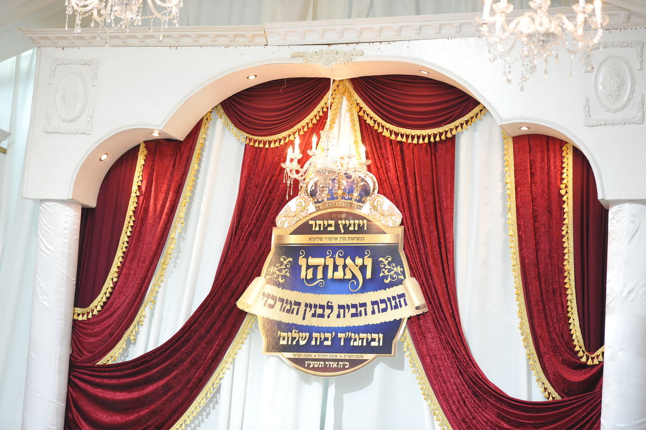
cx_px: 323
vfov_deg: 15.2
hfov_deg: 22.6
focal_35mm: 90
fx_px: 1614
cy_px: 215
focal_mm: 90
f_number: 2.8
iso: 1250
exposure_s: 1/125
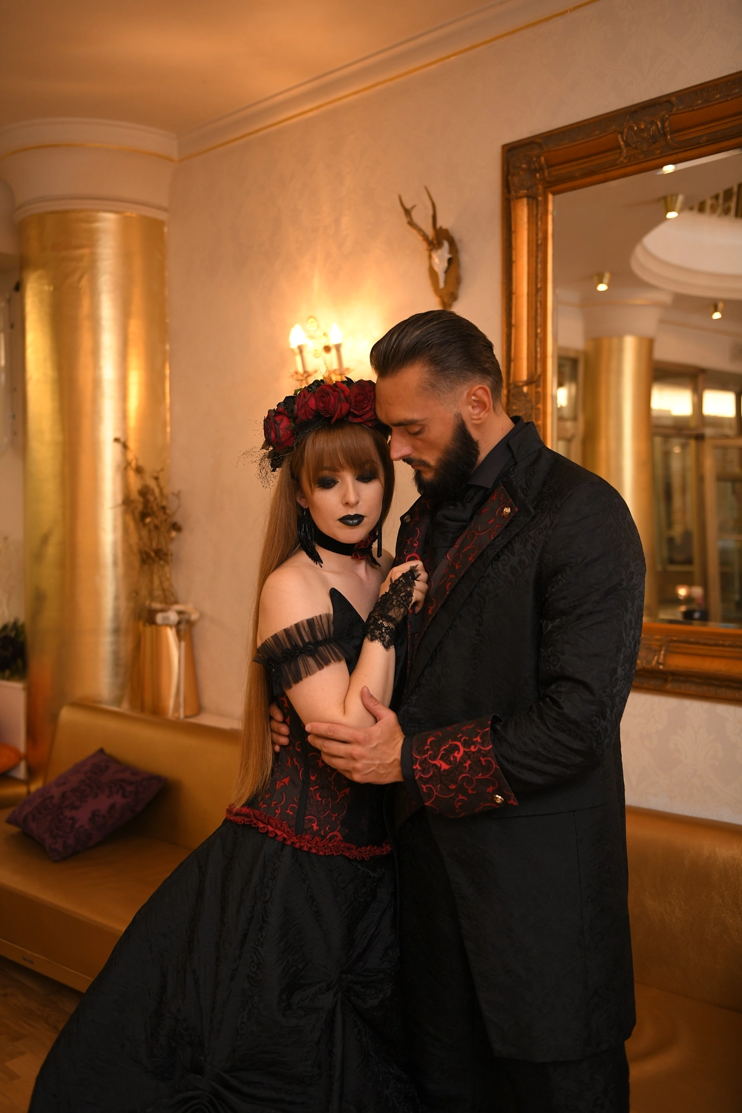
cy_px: 556
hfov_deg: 38.9
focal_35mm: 34
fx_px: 1051
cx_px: 371
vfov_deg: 55.8
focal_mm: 34
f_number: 2.8
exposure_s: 1/250
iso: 800
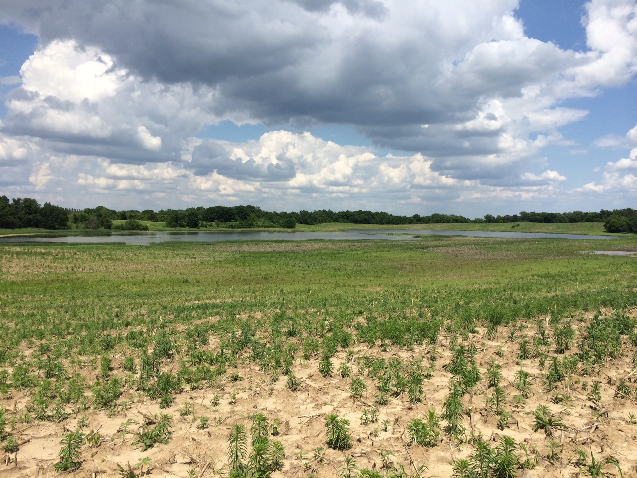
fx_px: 552
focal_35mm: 30
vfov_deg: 46.8
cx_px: 318
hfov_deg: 60.0
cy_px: 239
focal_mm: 4.12
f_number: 2.2
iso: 40
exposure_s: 1/3425
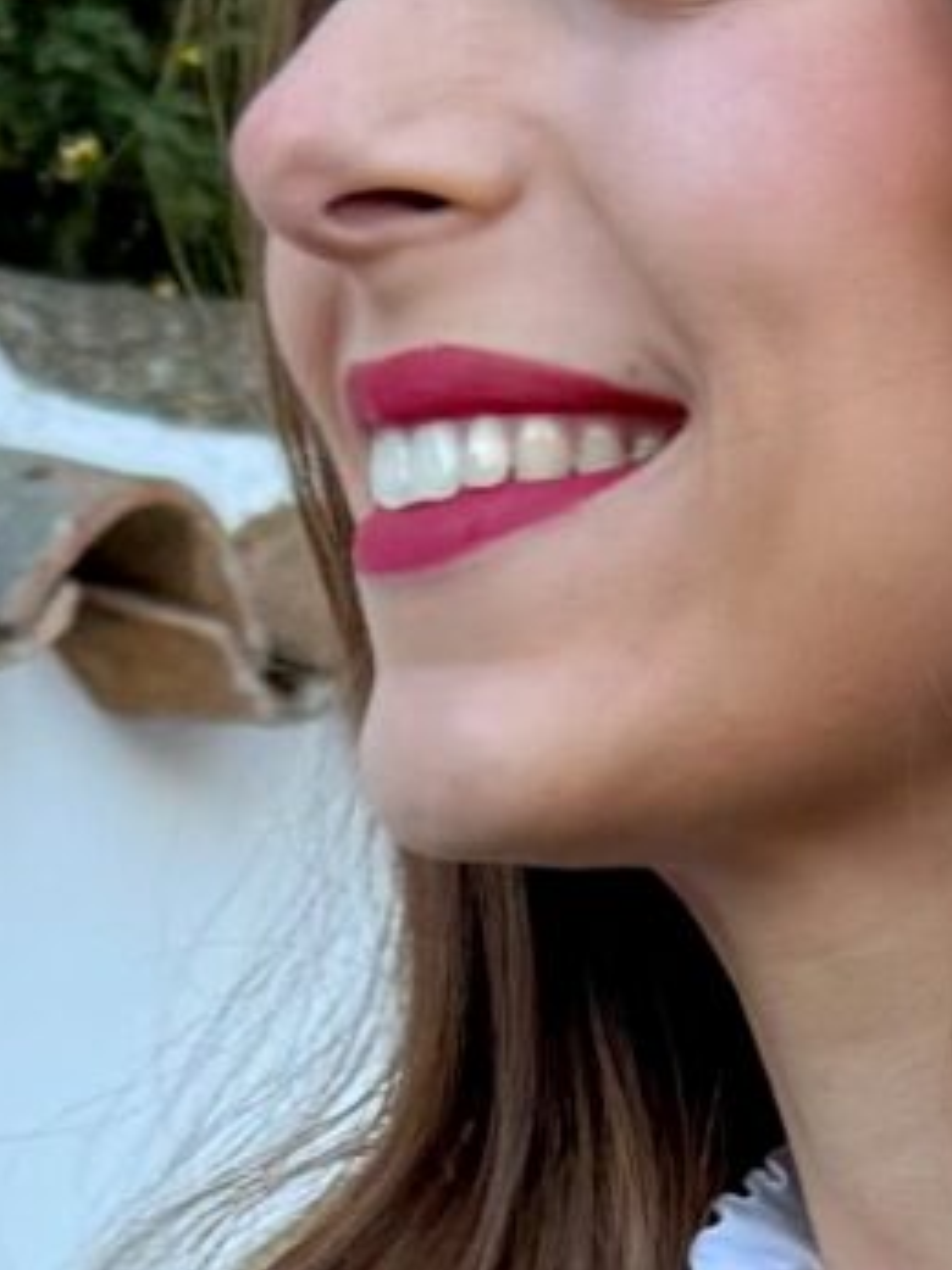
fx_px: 6494
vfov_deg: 9.8
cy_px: 3089
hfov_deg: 8.4
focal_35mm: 177
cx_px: 736
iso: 64
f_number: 1.78
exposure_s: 1/248
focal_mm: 6.76
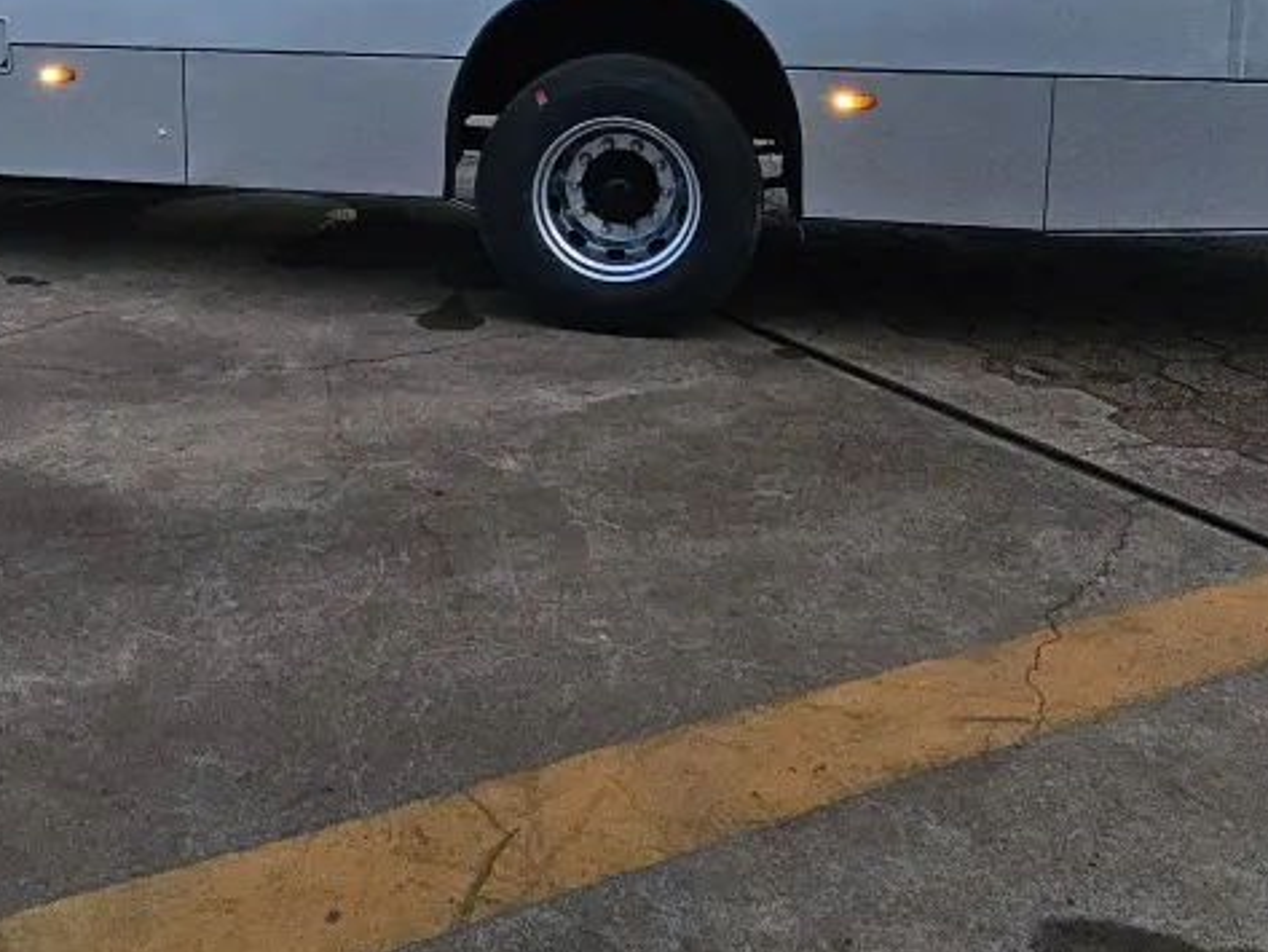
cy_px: 64
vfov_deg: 39.3
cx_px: 432
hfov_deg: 54.3
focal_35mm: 33
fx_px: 1209
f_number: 2.2
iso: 640
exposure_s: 1/100
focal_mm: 2.2
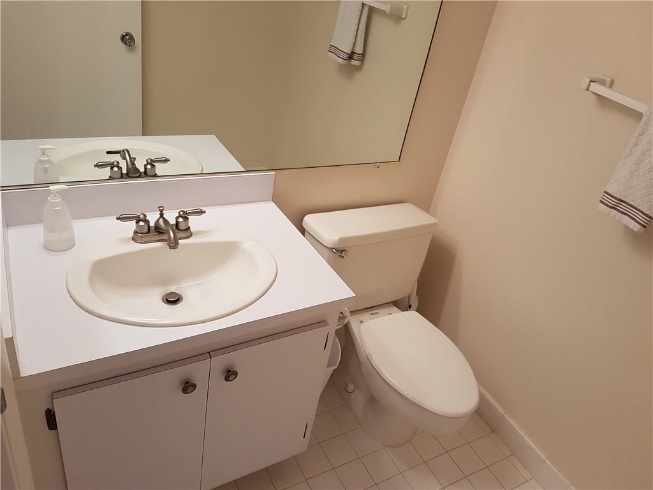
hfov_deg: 67.3
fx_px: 490
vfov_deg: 53.1
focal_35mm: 26
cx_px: 326
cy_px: 245
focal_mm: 4.2
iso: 100
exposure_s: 1/60
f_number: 1.7
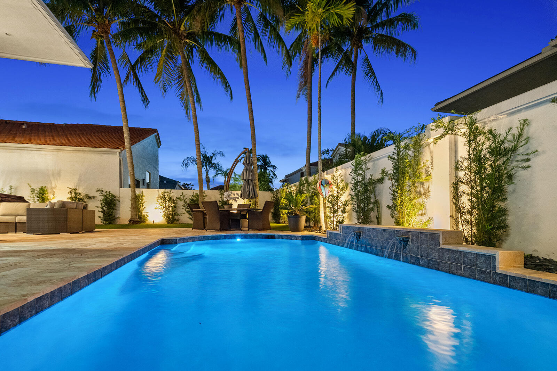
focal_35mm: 16
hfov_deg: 96.7
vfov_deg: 73.8
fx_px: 248
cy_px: 186
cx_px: 278
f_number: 9
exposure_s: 1/1.25
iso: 3200
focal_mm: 16
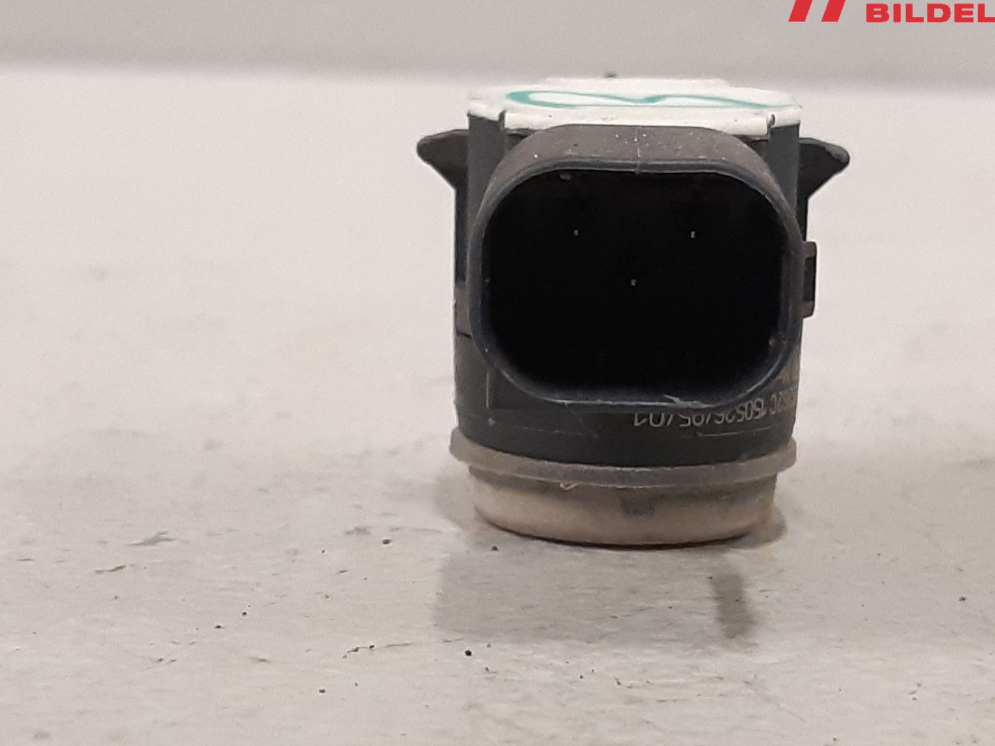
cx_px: 551
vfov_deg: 45.4
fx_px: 891
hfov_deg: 58.2
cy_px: 369
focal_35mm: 31
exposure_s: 1/50
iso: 250
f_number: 1.7
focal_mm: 3.93
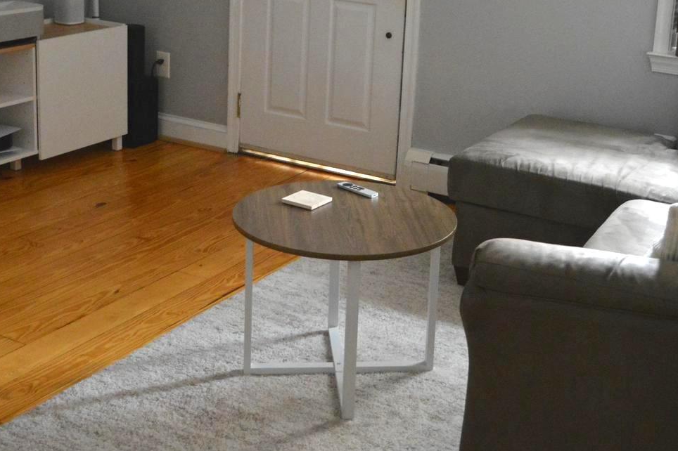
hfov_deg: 38.8
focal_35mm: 51
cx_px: 396
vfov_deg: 26.0
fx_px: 960
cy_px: 92
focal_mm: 16
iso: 3200
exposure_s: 1/30
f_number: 3.5
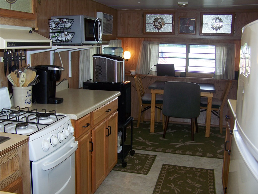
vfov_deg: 37.7
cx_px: 129
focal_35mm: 38
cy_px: 97
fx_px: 283
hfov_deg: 49.0
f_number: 2.8
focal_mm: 6.3
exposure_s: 1/60
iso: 80
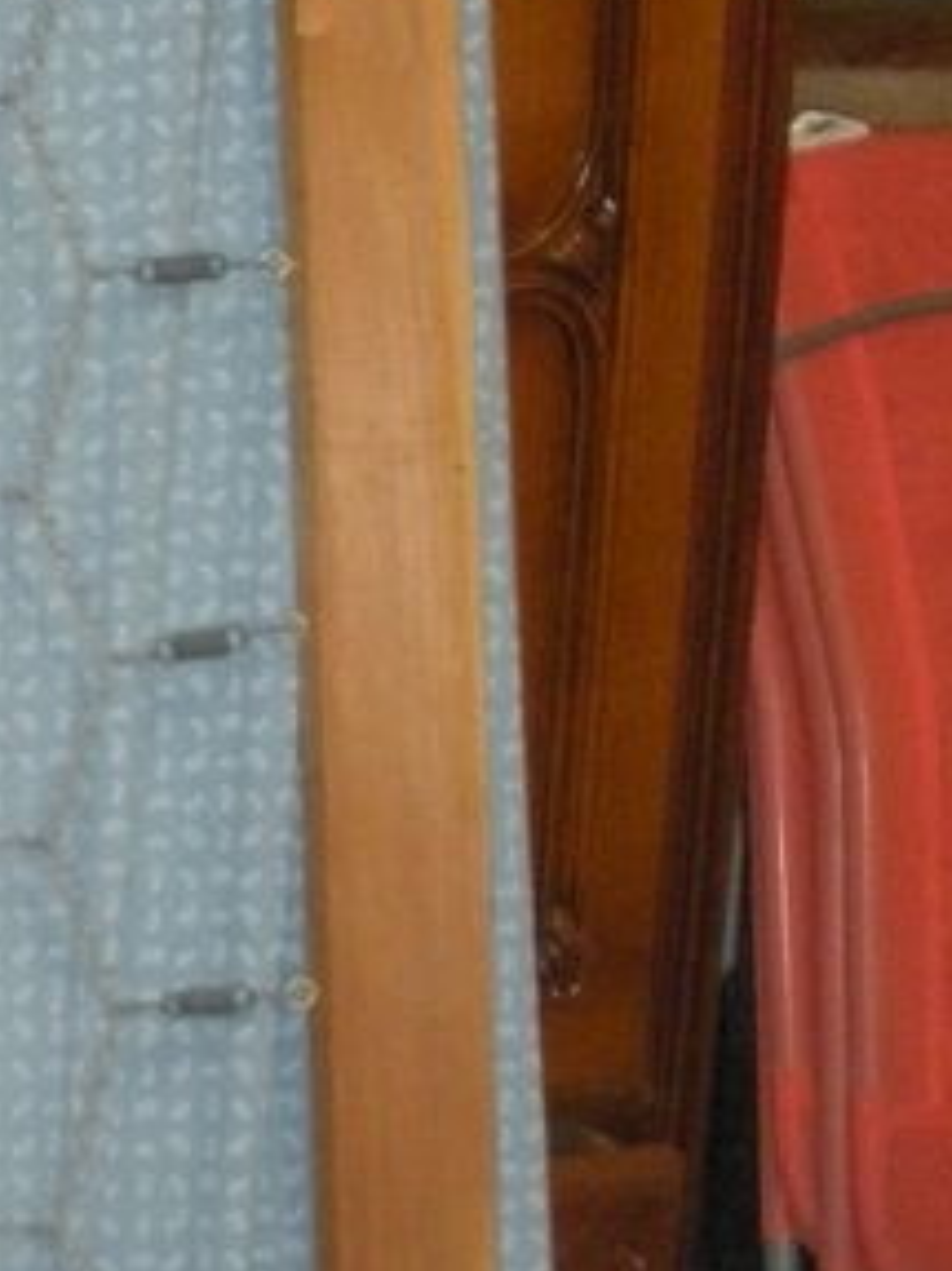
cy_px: 306
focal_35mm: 122
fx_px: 4477
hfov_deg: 11.7
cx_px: -416
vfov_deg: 16.1
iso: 400
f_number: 3.5
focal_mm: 6.3
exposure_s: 1/60
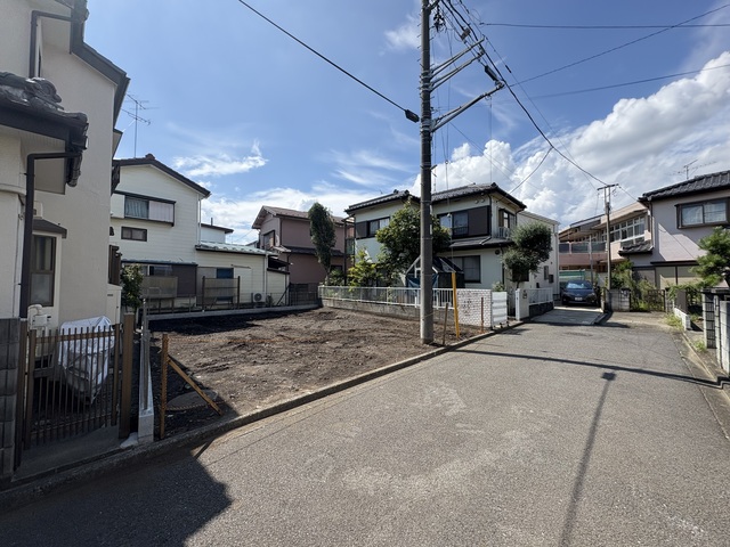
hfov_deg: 102.1
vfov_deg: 85.7
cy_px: 274
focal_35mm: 14
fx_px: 295
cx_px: 365
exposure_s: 1/1832
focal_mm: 2.22
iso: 50
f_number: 2.2
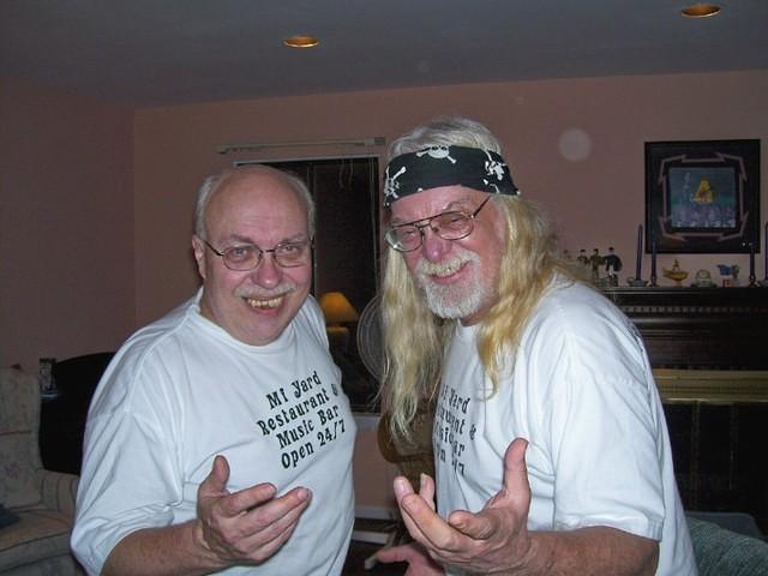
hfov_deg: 51.4
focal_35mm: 36
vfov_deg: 39.7
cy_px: 288
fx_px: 799
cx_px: 384
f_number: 2.7
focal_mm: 6
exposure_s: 1/60
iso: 80
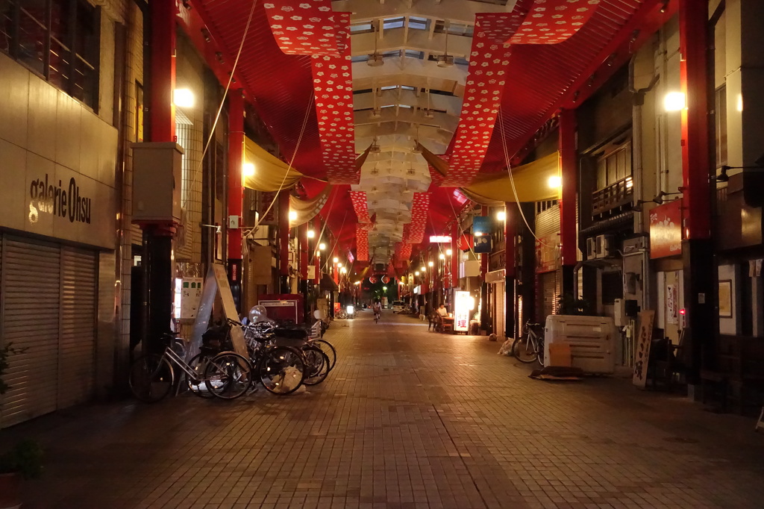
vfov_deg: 31.9
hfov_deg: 46.4
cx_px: 382
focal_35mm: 42
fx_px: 891
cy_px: 254
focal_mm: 15.52
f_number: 2.8
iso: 6400
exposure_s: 1/50
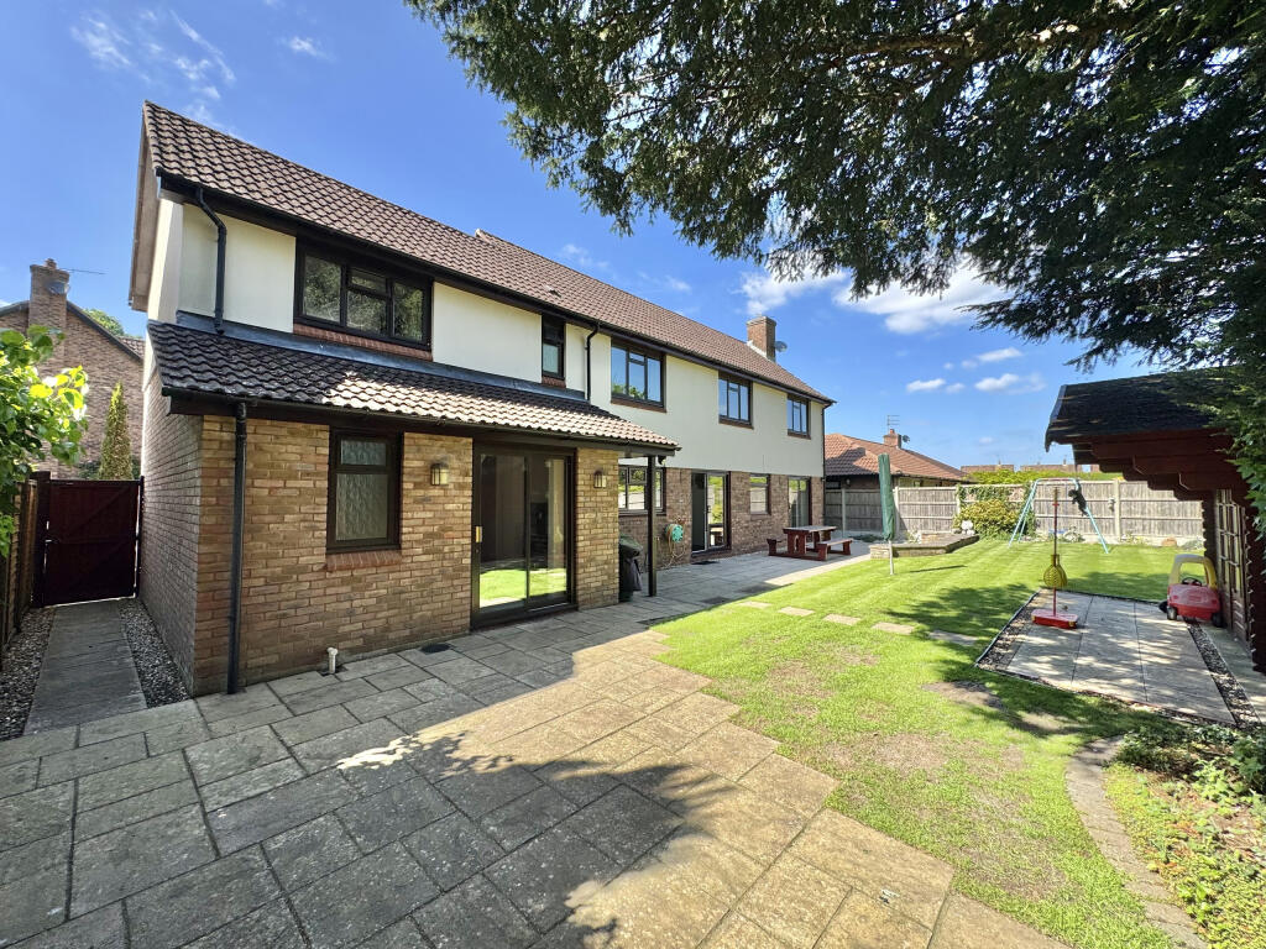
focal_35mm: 14
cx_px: 633
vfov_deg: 85.7
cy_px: 474
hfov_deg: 102.1
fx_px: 512
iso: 40
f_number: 2.2
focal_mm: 2.22
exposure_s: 1/591
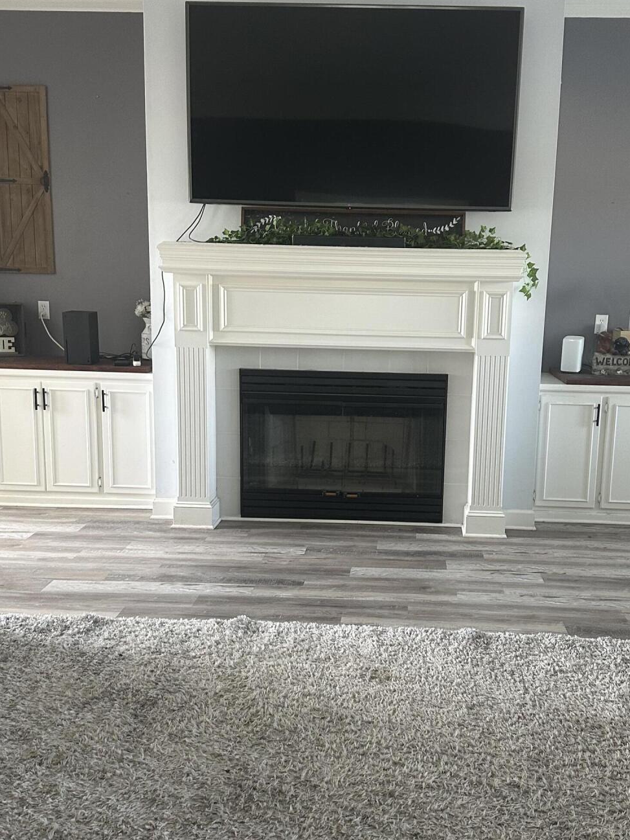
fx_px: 898
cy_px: 453
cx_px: 370
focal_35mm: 37
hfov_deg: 38.6
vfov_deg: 50.1
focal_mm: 6.86
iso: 250
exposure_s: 1/70
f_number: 1.78
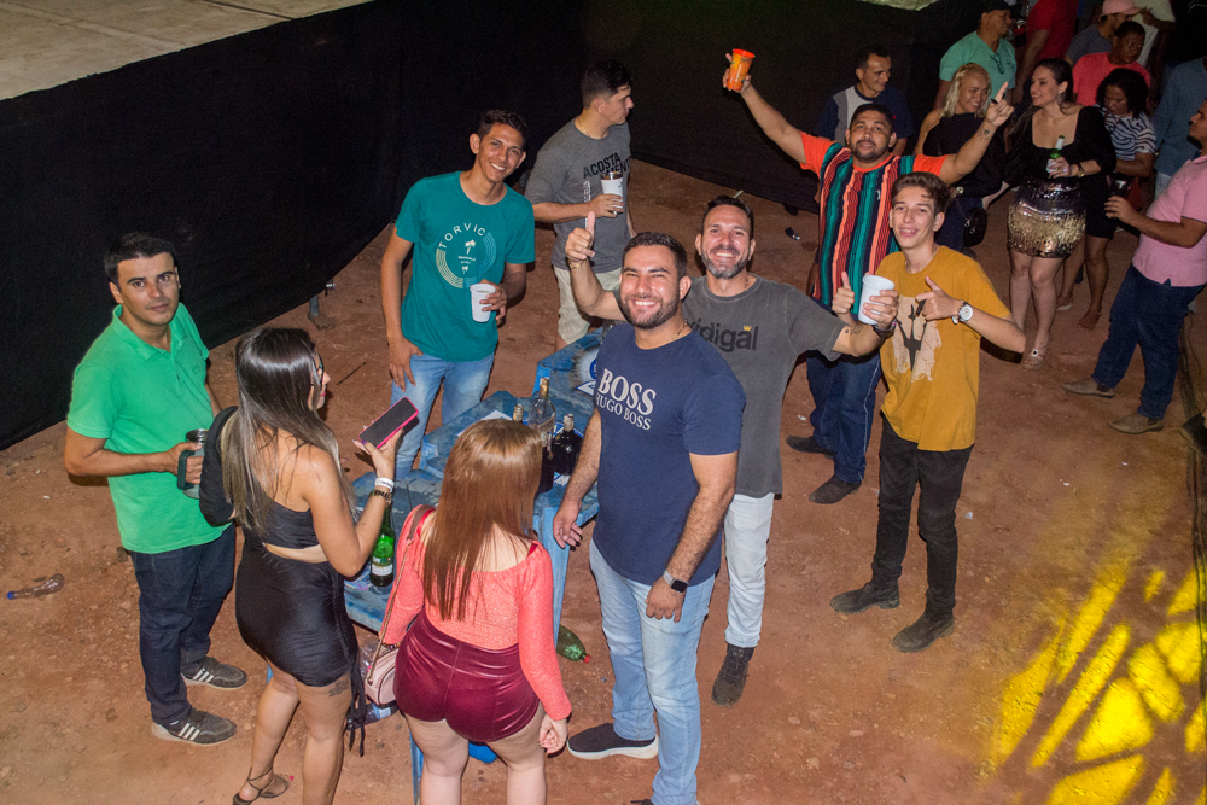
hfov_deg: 53.1
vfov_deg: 36.9
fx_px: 1207
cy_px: 402
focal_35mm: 36
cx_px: 604
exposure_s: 1/200
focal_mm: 24
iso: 3200
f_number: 5
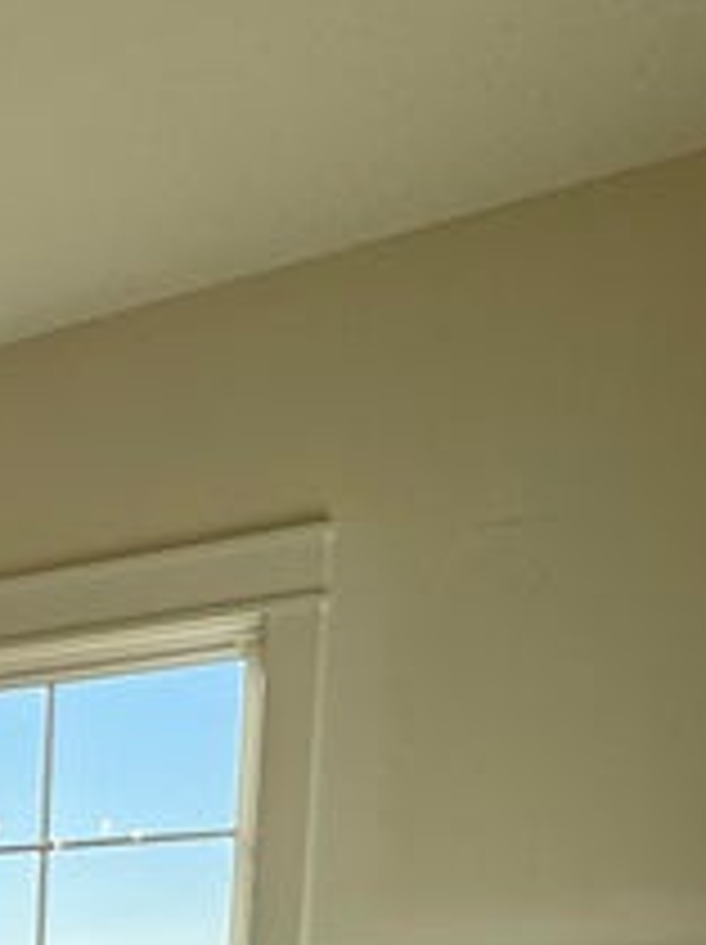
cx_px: -618
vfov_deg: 28.7
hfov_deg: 18.7
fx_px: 1553
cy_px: 1170
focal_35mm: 57
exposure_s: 1/501
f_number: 2.2
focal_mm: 2.22
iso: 40
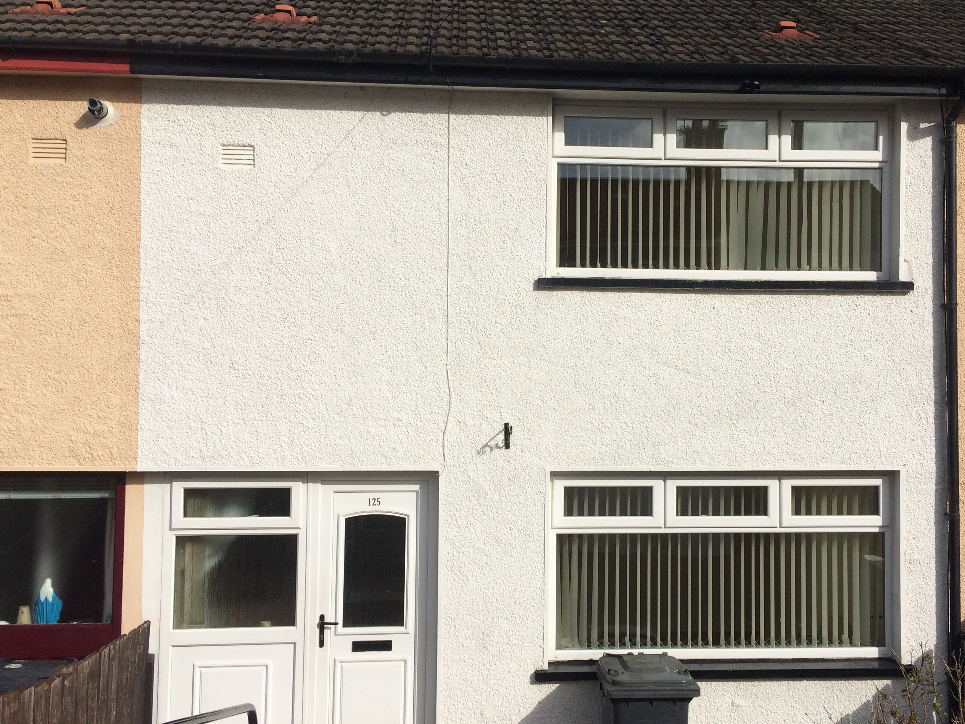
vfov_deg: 38.7
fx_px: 1032
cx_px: 541
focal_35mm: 37
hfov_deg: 50.0
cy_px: 383
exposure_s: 1/5128
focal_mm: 4.15
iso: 32
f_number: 2.2
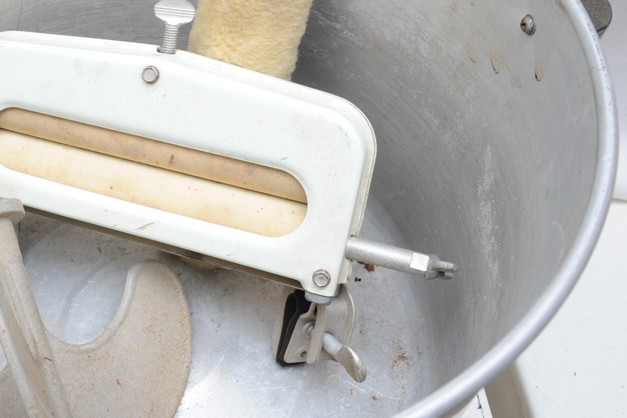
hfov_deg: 40.3
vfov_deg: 28.4
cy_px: 129
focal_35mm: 47
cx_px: 130
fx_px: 819
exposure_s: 1/160
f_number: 11
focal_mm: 28
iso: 800
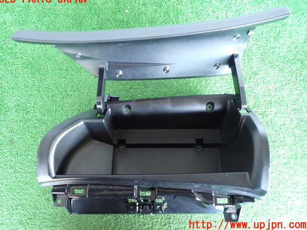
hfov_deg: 67.3
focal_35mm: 26
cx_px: 150
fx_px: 231
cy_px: 112
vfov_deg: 53.1
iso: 1250
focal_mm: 4.5
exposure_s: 1/8
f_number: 8
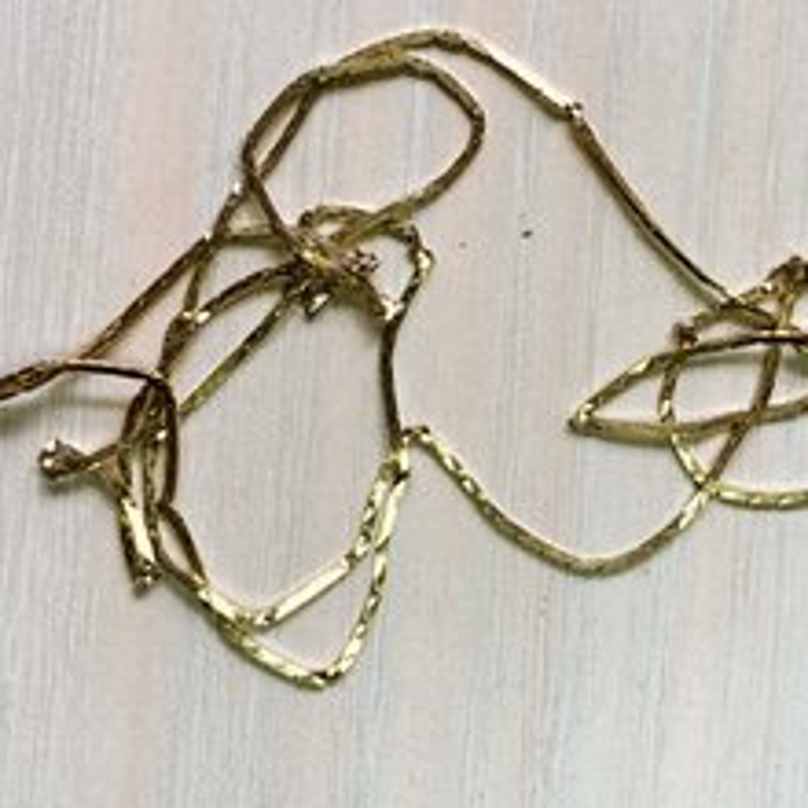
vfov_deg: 25.0
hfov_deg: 24.8
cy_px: 354
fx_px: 1822
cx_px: 560
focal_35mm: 69
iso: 25
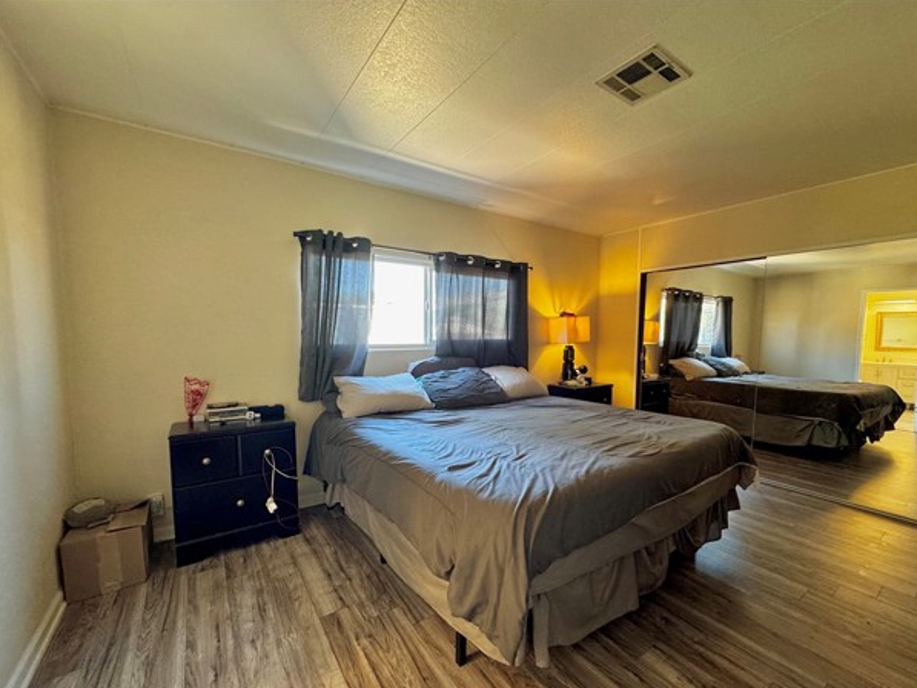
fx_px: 397
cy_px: 367
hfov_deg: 98.0
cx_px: 485
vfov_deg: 81.7
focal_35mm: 15
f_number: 2.2
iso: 250
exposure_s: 1/60
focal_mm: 2.22
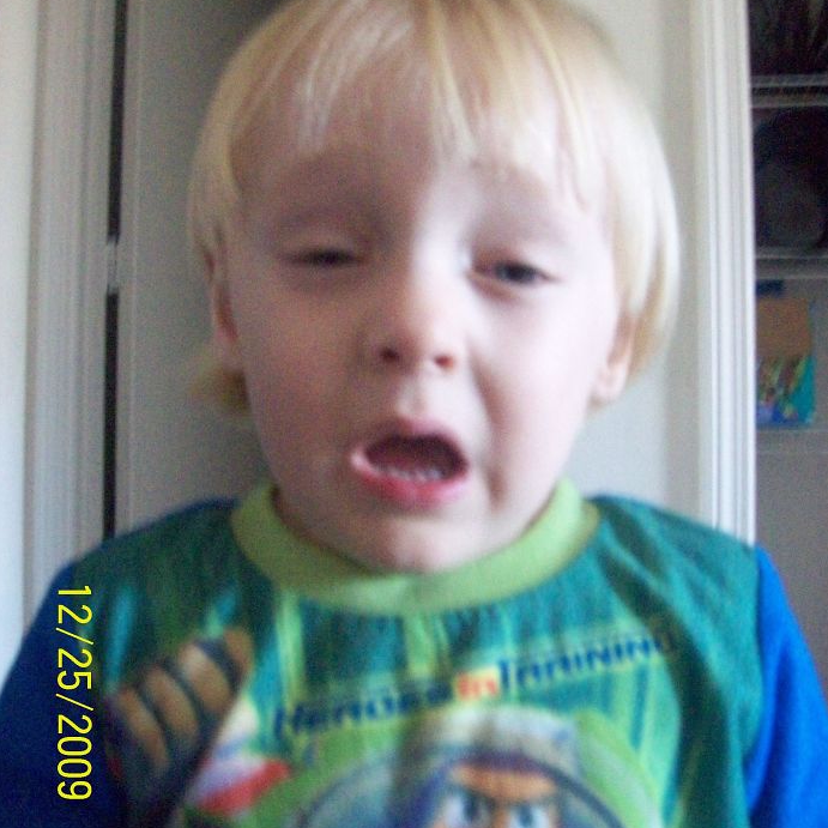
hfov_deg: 39.2
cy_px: 321
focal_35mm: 43
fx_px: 1164
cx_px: 412
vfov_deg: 39.0
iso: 800
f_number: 2.7
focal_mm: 6
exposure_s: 1/19.5
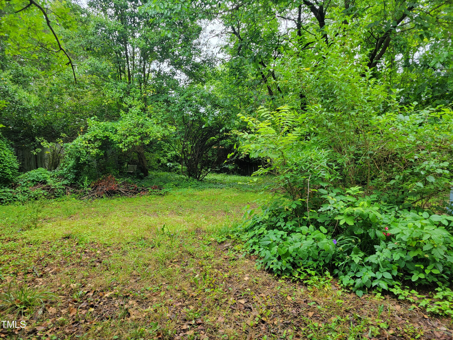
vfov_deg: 53.1
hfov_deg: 67.3
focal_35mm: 26
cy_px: 170
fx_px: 340
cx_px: 226
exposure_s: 1/120
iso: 50
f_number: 1.8
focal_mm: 5.4
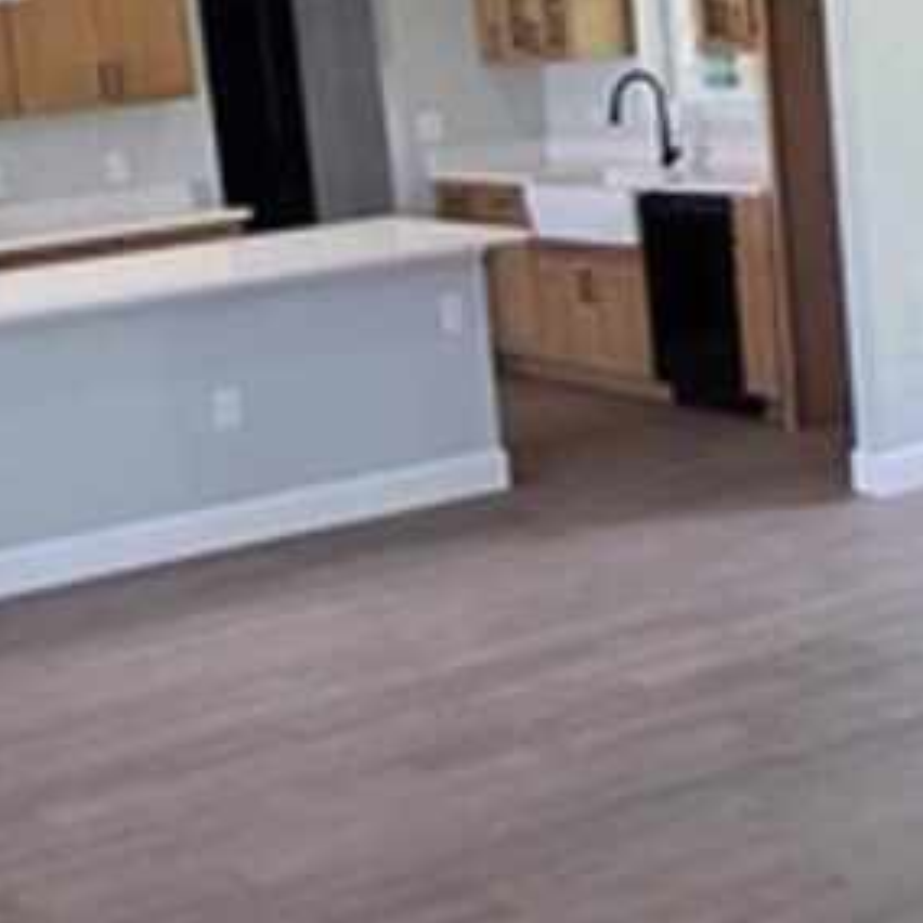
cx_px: 644
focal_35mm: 69
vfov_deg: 25.0
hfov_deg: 24.8
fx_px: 2082
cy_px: 422
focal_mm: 2.2
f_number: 2.2
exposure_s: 1/120
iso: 160
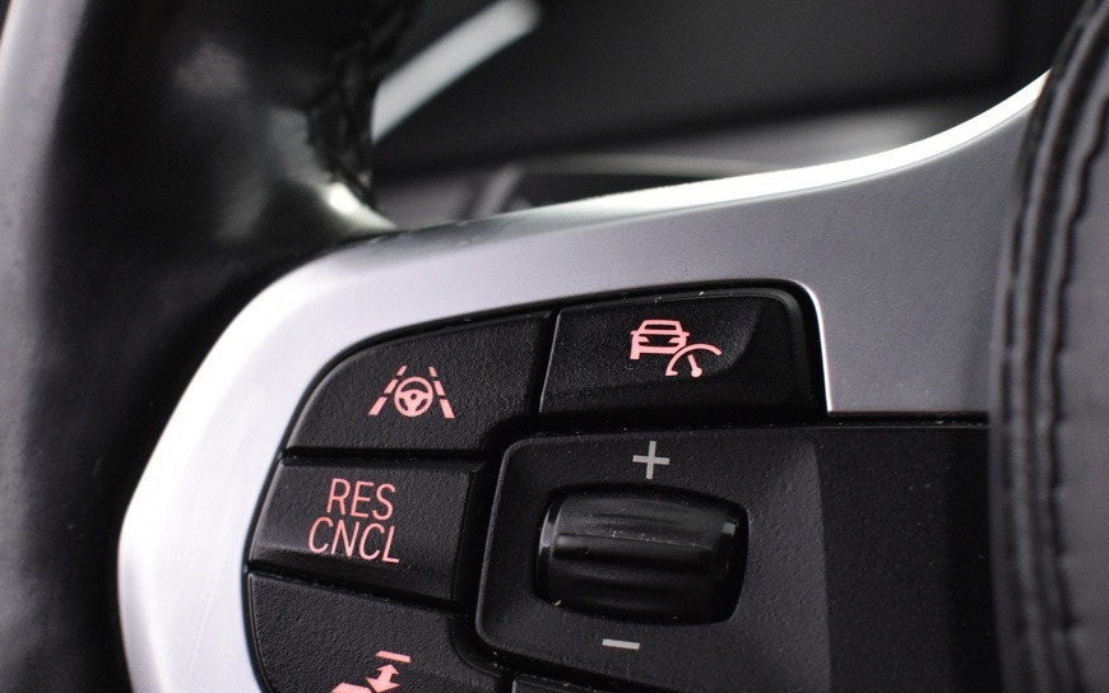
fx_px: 2237
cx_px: 552
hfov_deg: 27.8
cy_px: 501
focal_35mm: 74
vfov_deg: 17.5
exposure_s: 1/13
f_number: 5
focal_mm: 26
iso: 1250
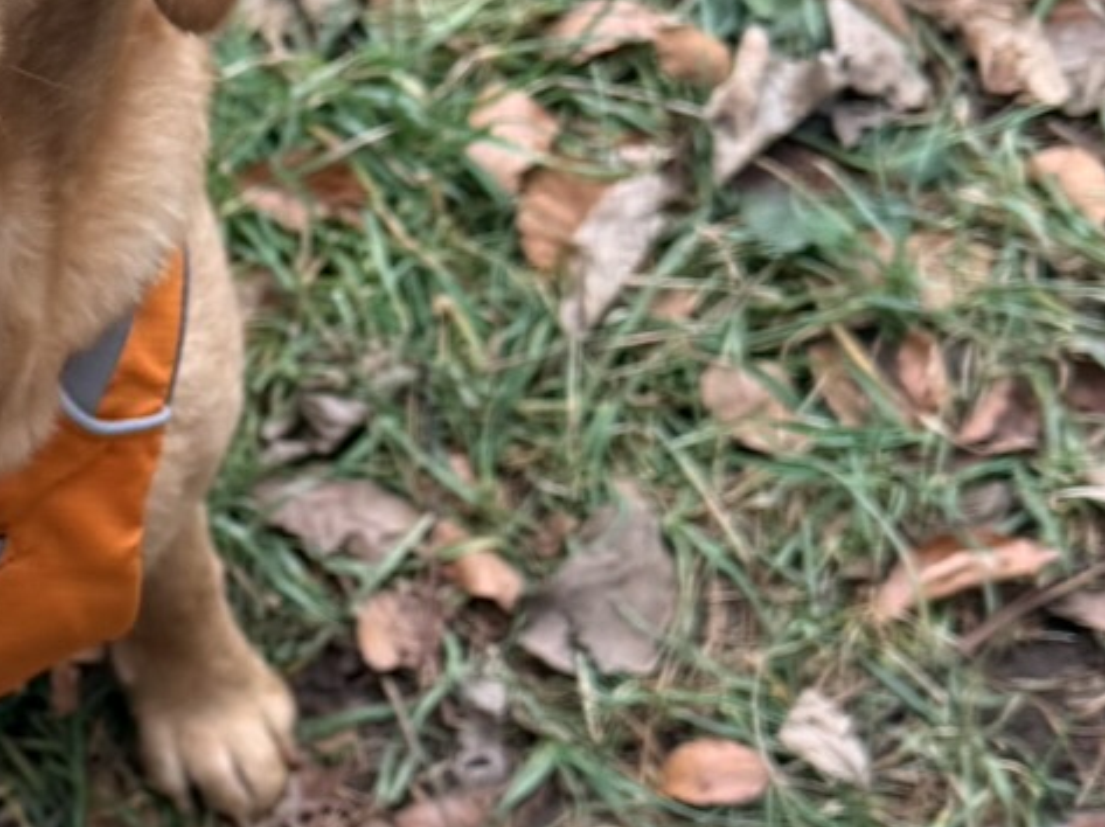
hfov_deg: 17.3
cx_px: -465
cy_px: 435
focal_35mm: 104
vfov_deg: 14.2
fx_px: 3317
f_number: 1.78
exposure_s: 1/121
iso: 125
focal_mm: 6.76
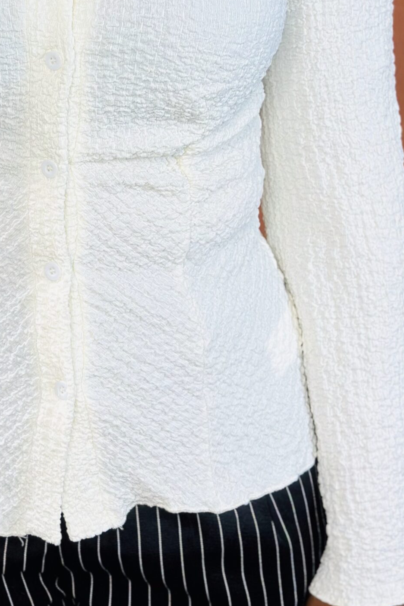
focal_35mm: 91
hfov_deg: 14.9
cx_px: 57
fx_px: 1532
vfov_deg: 22.0
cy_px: 83
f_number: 1.78
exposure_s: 1/116
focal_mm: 6.86
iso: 64
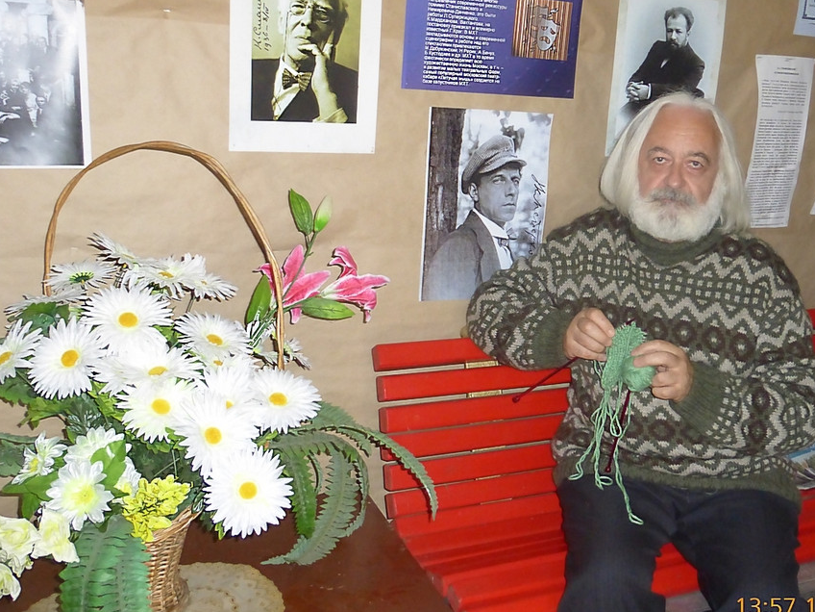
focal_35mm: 39
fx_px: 918
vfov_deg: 36.8
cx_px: 502
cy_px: 298
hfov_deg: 47.5
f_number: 3.6
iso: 500
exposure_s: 1/60
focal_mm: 5.4
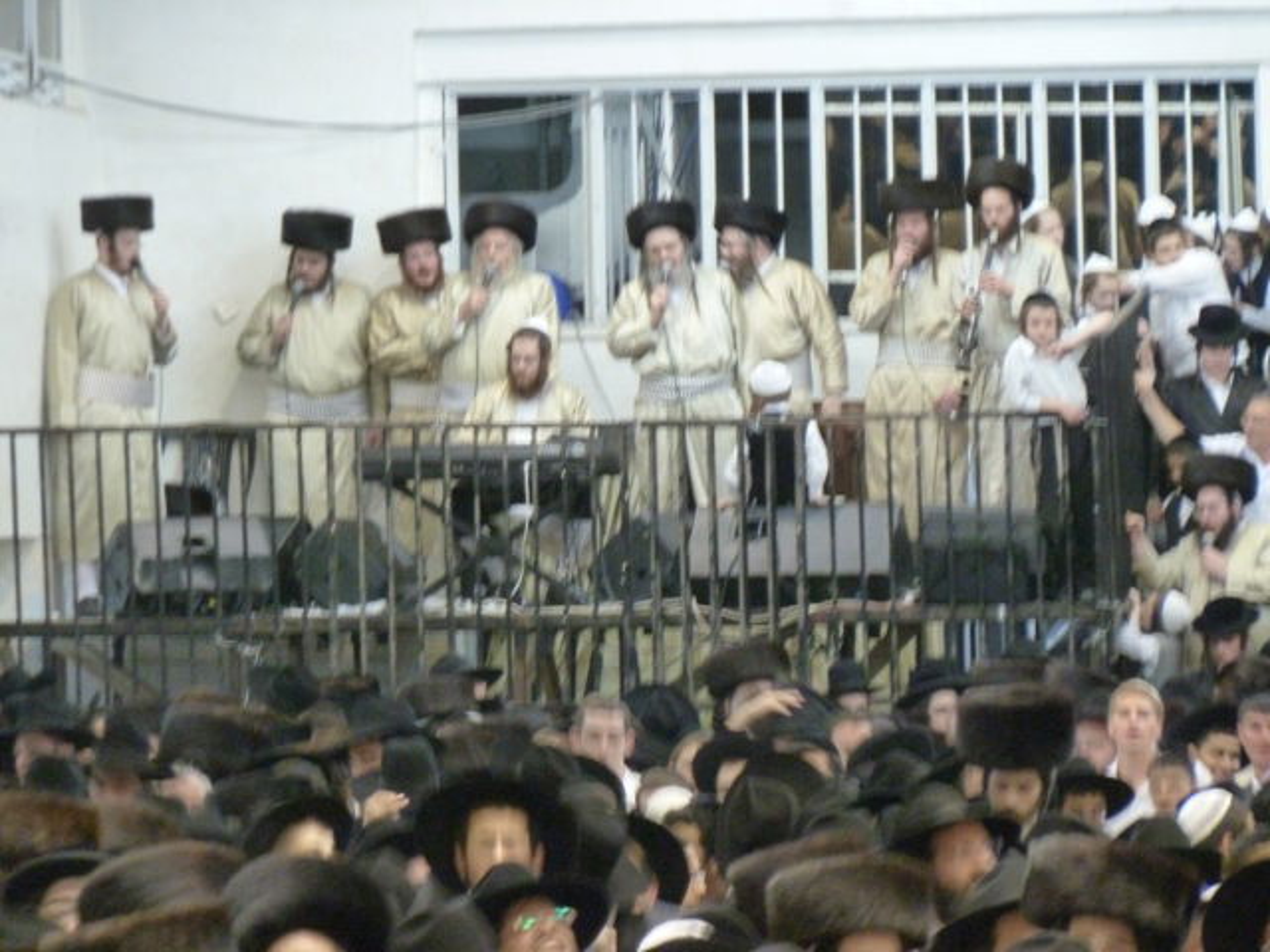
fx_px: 8255
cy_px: 476
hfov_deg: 8.8
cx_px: 635
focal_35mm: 225
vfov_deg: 6.6
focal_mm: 37
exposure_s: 1/30
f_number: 4.6
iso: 800
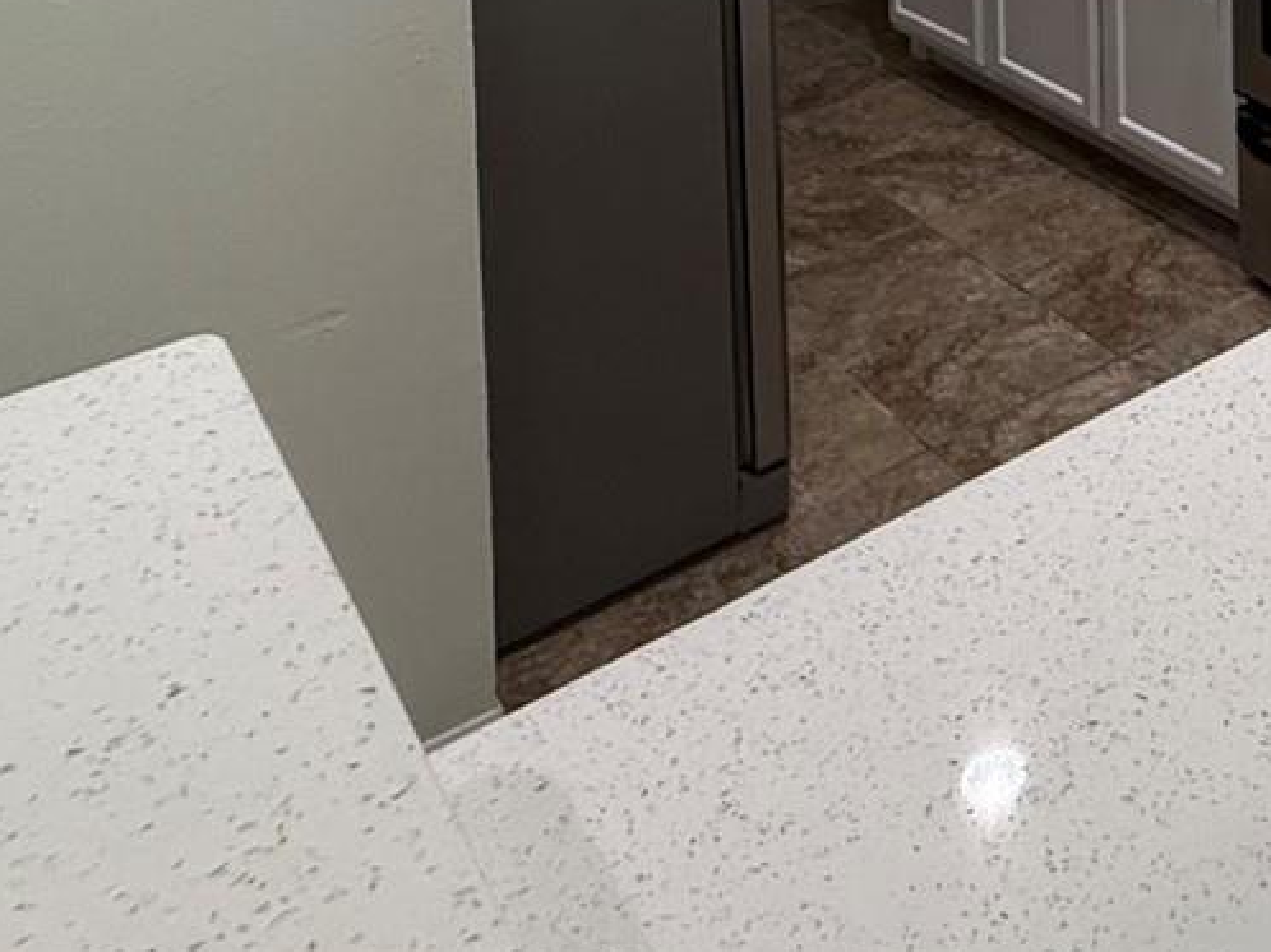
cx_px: 1498
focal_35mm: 45
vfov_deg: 24.9
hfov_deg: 34.4
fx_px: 1651
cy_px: -465
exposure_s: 1/120
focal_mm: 2.22
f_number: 2.2
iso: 320
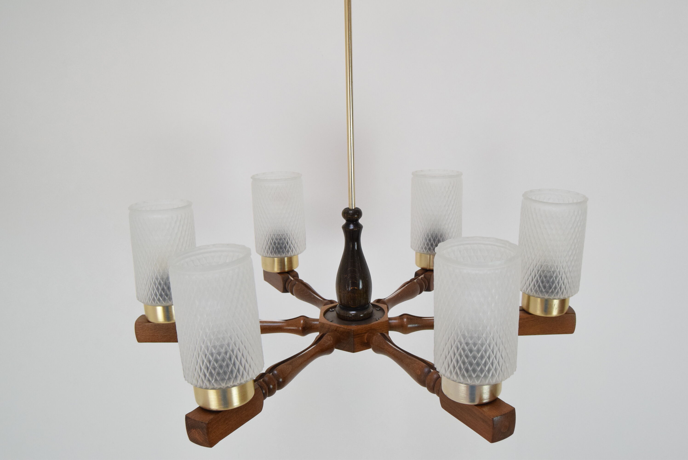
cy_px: 230
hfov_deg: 55.1
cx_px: 344
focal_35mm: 34
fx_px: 660
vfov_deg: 38.4
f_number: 8
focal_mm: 23
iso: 1600
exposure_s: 1/250
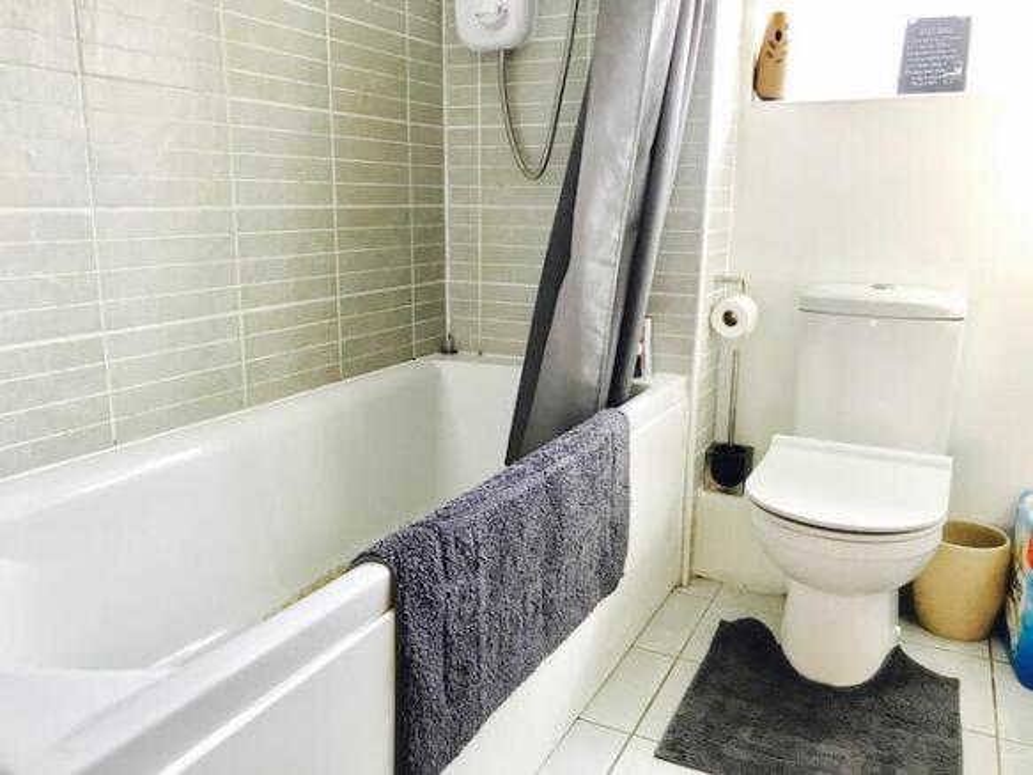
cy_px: 388
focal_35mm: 28
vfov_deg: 49.7
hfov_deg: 63.5
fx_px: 835
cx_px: 516
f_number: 1.8
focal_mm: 3.99
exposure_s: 1/33
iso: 40
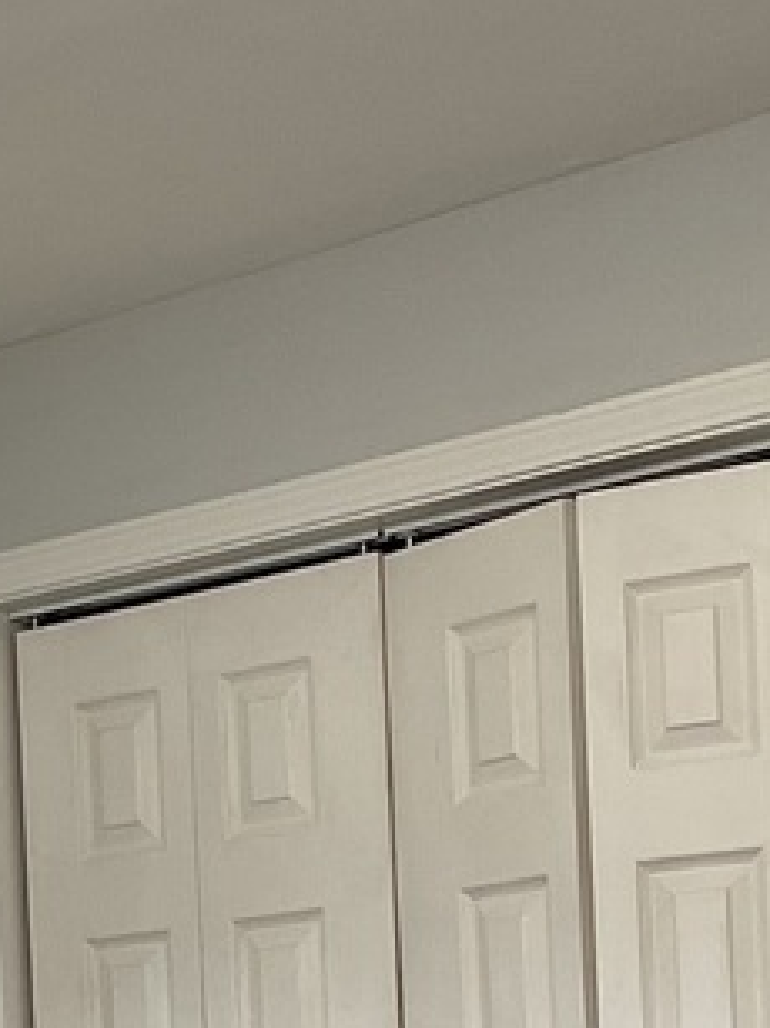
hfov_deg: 14.4
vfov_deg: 18.2
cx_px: 77
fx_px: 3027
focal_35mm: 102
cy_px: 1282
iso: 40
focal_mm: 3
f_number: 1.8
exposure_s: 1/60
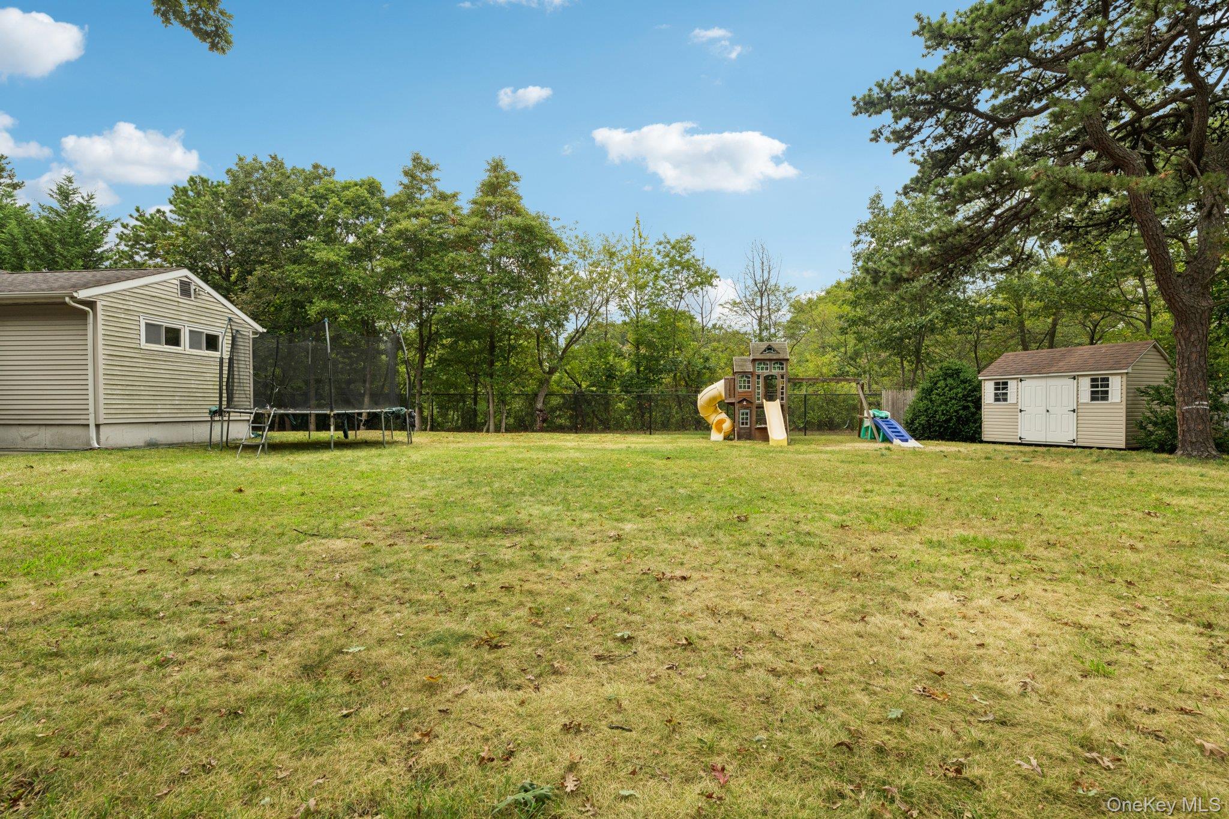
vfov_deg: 70.4
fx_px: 580
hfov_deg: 93.3
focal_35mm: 17
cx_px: 614
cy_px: 410
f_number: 9
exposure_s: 1/160
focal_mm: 17
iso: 250
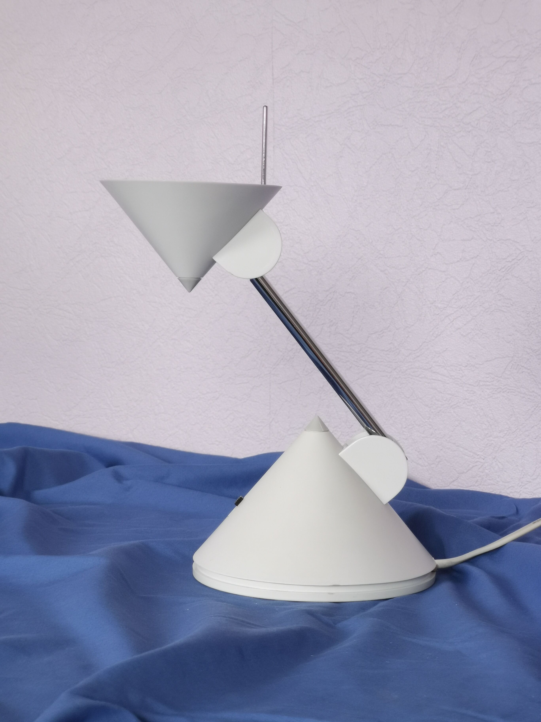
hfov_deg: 18.2
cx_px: 270
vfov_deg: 24.1
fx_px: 1688
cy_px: 361
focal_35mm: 81
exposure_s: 1/50
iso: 160
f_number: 2.4
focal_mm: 7.48
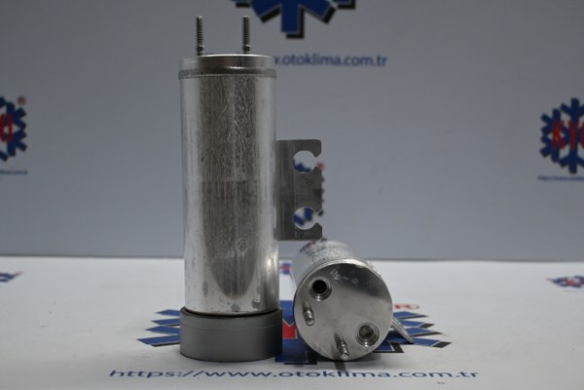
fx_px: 900
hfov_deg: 35.9
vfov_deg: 24.4
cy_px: 195
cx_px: 292
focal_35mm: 56
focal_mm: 37
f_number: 5.3
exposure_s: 1/125
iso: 900
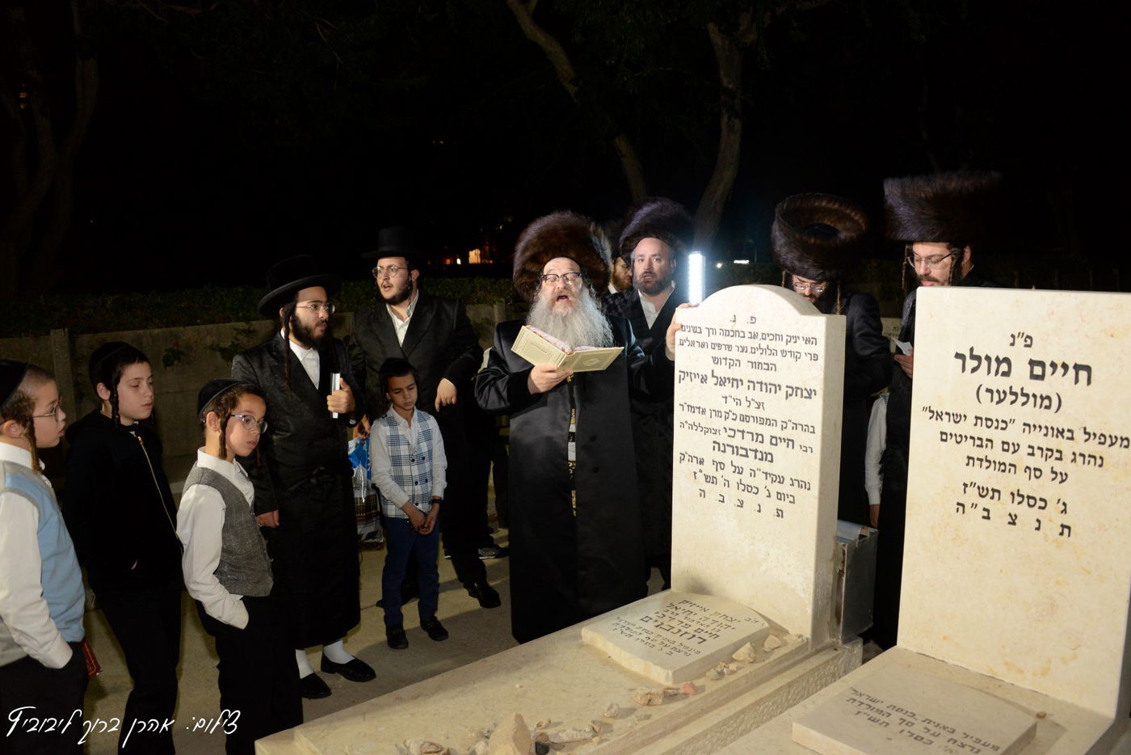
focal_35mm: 28
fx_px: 880
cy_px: 378
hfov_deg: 65.5
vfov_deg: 46.4
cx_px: 566
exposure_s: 1/60
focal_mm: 28
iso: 2500
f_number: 4.5
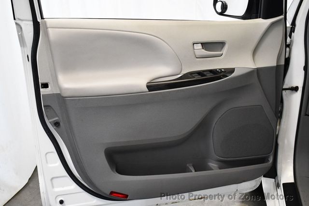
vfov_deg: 33.5
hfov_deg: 48.4
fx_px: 344
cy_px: 103
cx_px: 154
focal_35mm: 40
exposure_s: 1/125
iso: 1800
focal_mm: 20
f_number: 3.5
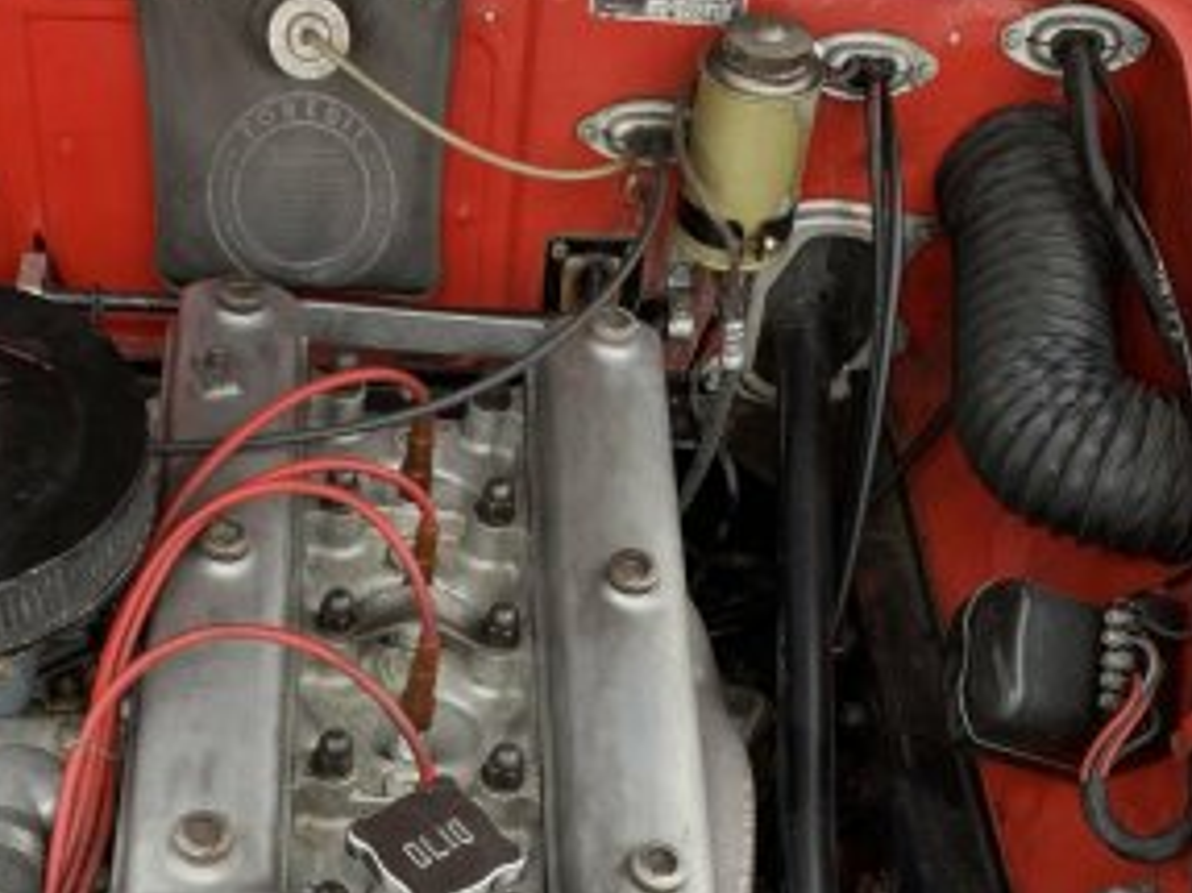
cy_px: 901
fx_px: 1996
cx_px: 411
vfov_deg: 24.1
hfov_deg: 33.0
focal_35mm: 58
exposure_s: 1/212
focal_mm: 4.25
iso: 25
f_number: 1.8
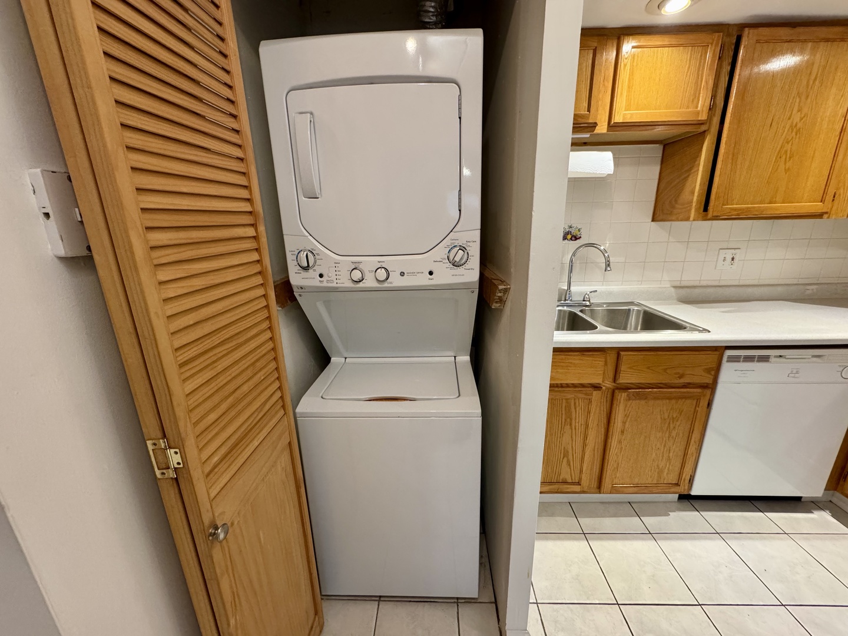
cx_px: 424
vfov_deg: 85.7
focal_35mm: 14
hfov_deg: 102.1
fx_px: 343
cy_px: 318
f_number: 2.2
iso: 400
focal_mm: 2.22
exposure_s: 1/60
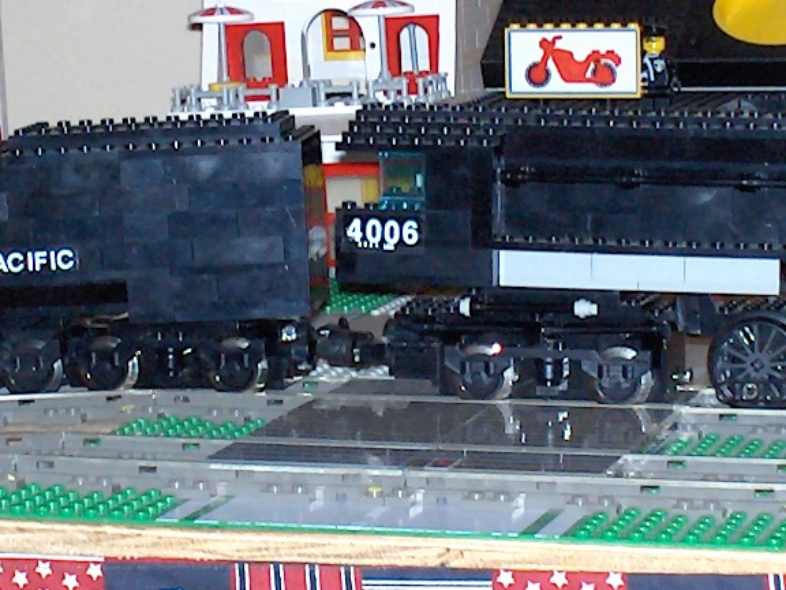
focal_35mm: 37
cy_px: 295
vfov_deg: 38.7
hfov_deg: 50.1
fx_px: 840
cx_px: 393
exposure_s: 1/60
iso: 100
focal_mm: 6.11
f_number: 2.8
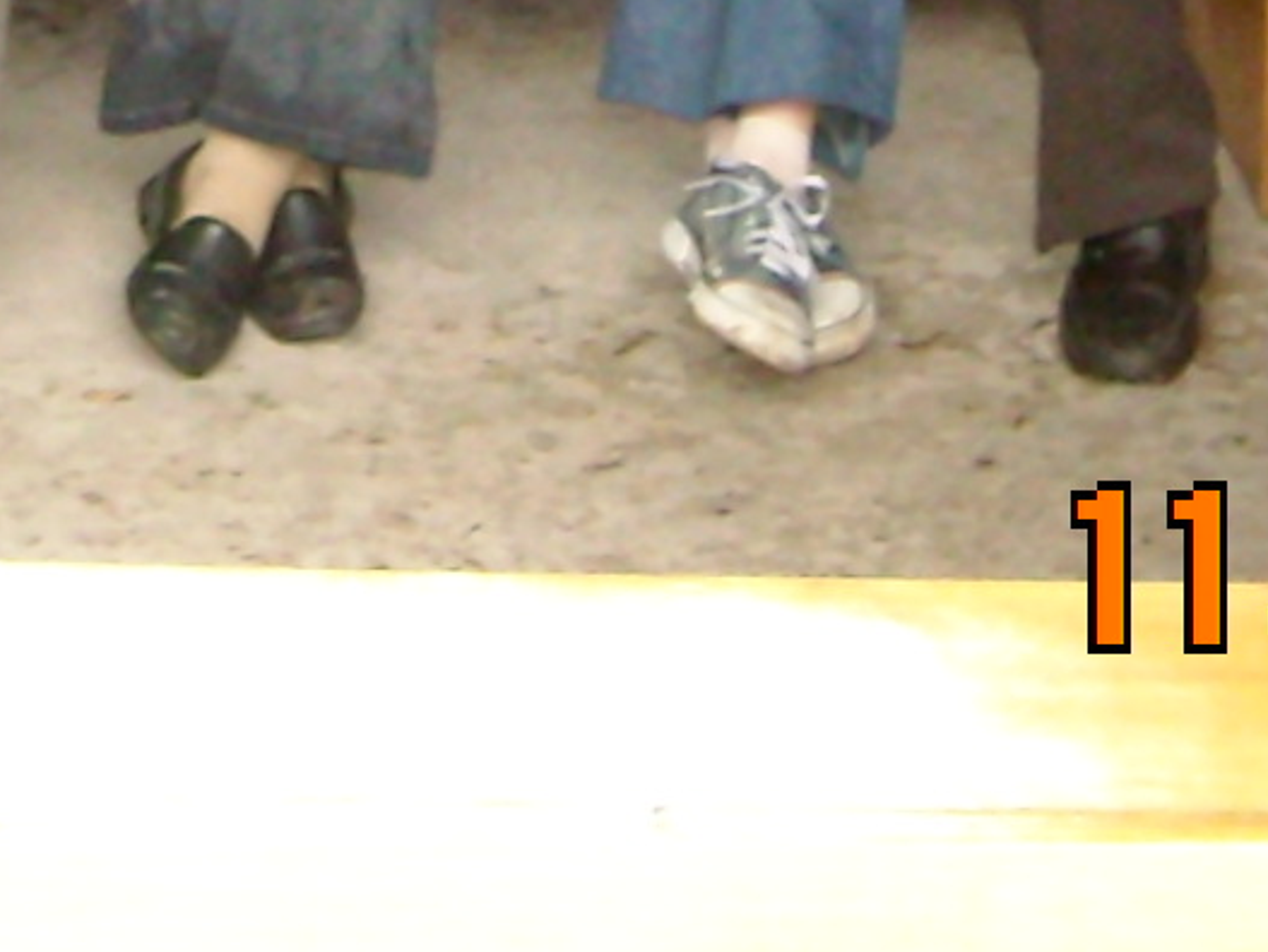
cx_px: -260
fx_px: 6305
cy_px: -1279
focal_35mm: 172
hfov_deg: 11.3
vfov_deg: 8.0
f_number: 2.8
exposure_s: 1/30
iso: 400
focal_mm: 5.7
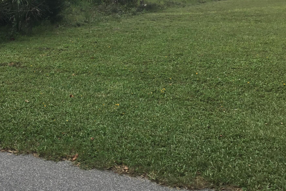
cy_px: 26
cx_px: 102
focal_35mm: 55
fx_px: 437
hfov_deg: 36.0
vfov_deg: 24.0
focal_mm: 3.3
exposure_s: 1/1567
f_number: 2.4
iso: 25
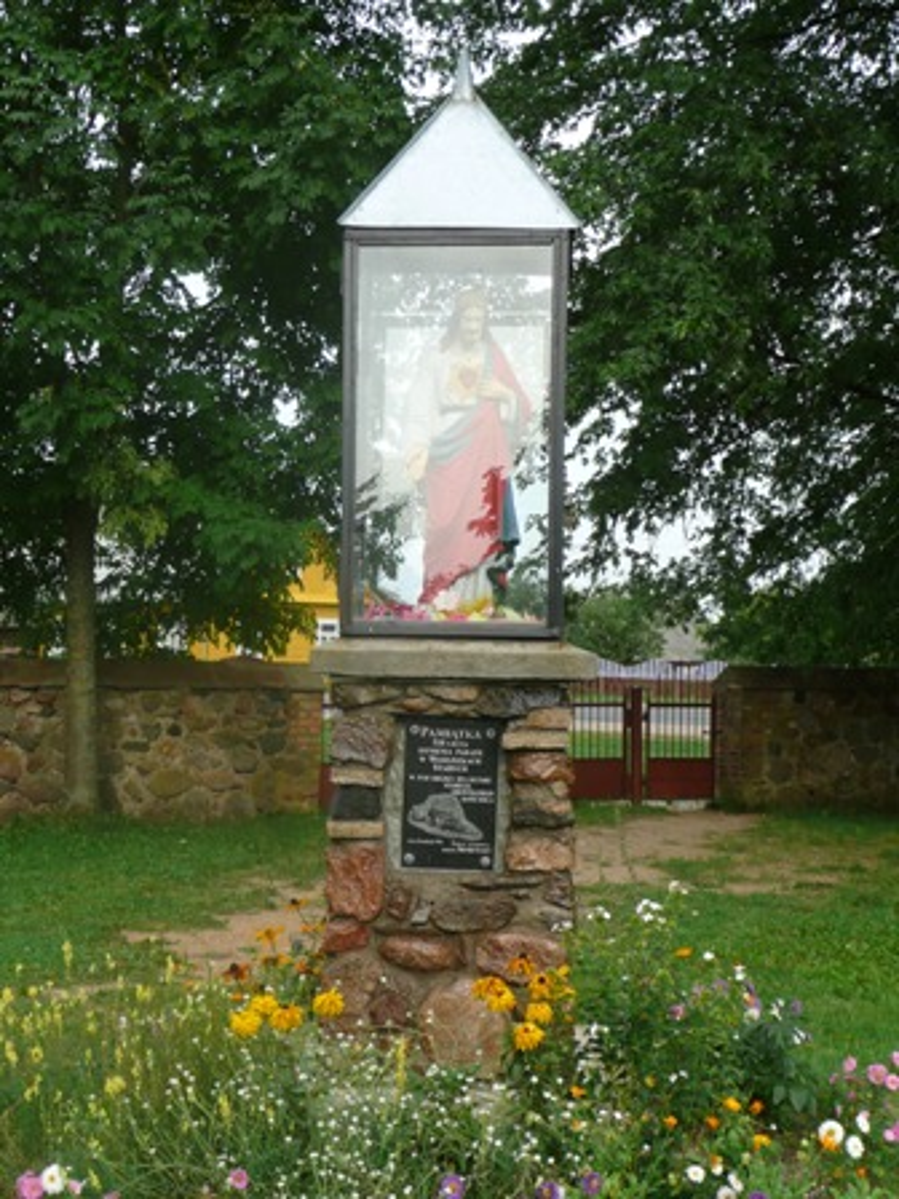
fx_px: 1905
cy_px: 600
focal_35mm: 55
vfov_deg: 34.9
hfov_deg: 26.6
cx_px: 450
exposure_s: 1/200
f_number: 4.3
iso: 100
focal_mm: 9.1
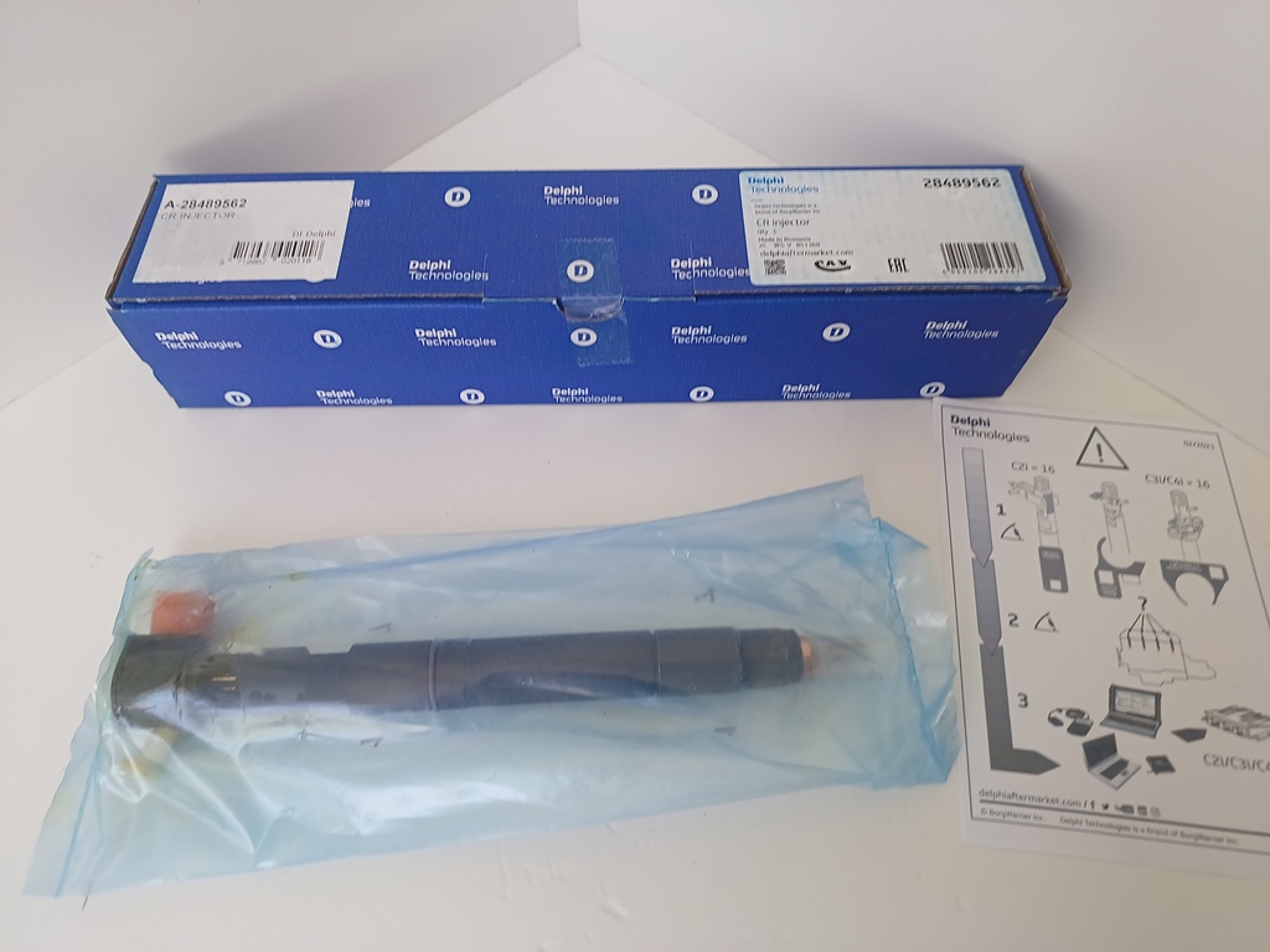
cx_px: 635
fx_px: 844
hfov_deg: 73.9
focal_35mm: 23
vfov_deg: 58.9
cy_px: 476
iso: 80
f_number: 1.8
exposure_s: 1/50
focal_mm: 5.06
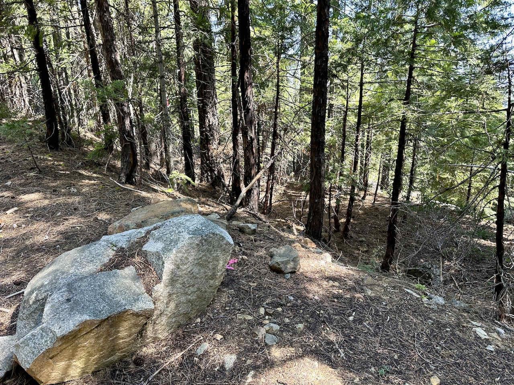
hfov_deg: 71.6
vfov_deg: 56.8
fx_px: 356
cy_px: 192
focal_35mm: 24
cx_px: 257
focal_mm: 6.86
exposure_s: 1/121
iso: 80
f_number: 1.78
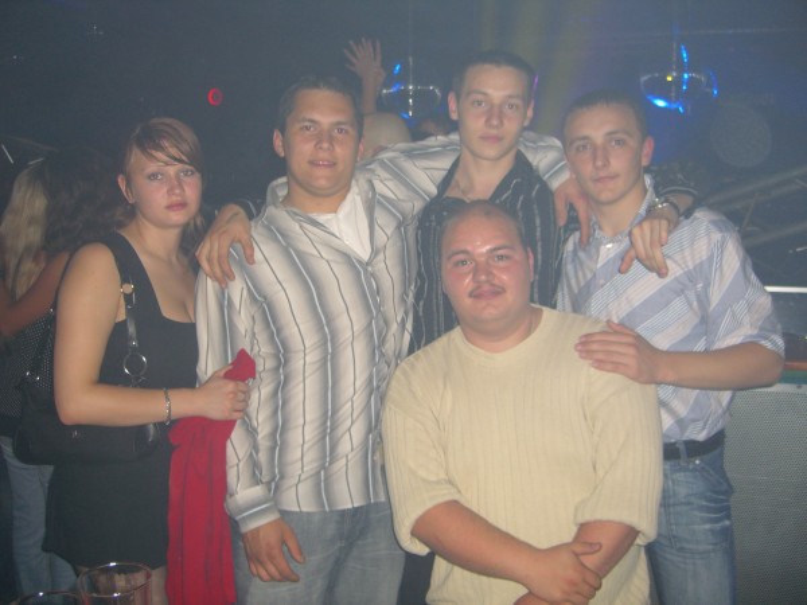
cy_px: 302
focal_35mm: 38
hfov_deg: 49.0
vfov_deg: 37.7
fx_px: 886
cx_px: 404
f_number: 2.8
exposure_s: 1/60
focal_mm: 7.9
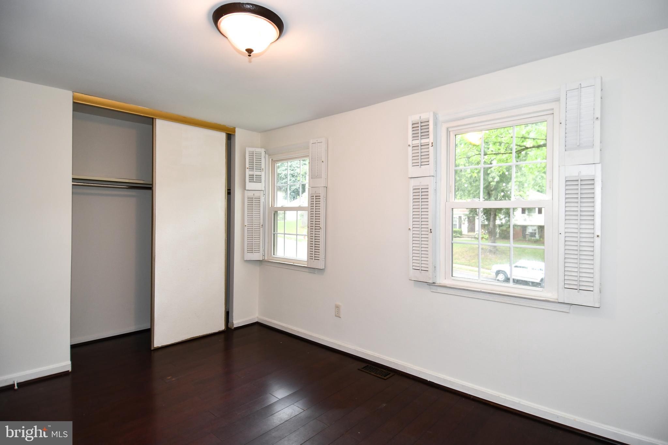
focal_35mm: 18
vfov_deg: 67.4
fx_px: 334
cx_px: 334
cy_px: 222
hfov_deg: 90.0
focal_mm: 12
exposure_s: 1/60
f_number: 4
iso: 400
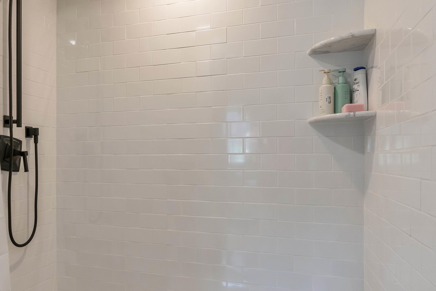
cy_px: 165
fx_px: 363
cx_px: 148
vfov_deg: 43.5
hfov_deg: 60.5
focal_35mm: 30
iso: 800
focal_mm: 16
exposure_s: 1/30
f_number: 8
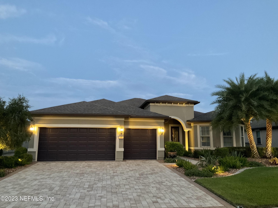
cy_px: 104
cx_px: 139
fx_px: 233
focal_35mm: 29
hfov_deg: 61.7
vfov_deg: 48.2
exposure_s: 1/30
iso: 320
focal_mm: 3
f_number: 1.8
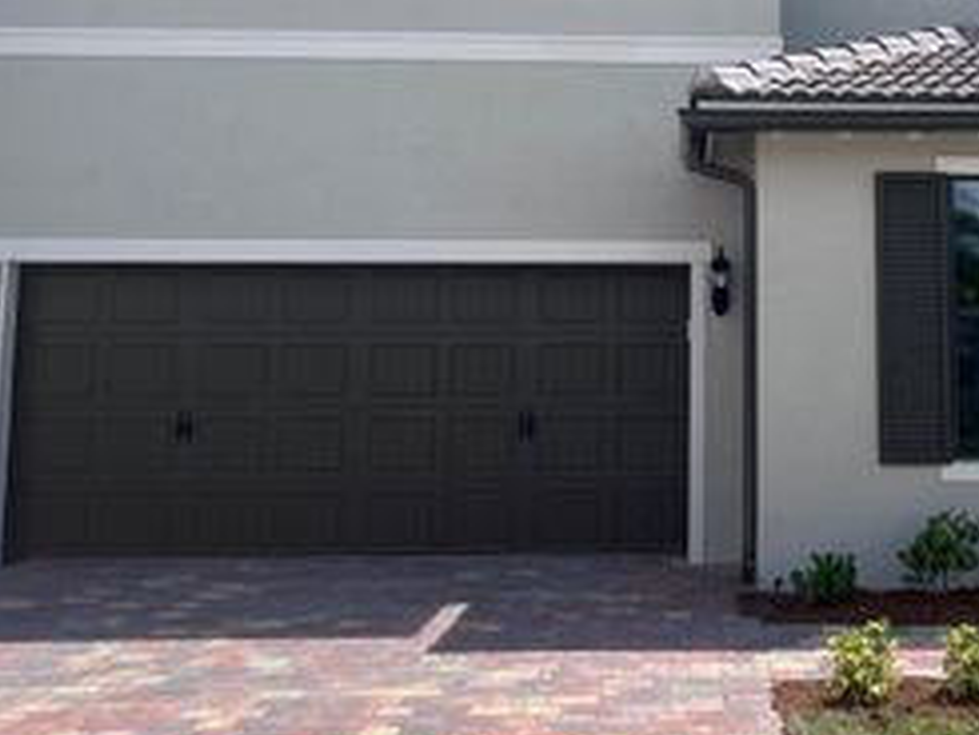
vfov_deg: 27.2
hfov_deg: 35.4
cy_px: 202
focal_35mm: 53
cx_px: 731
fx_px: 1500
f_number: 1.5
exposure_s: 1/4115
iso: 50
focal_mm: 5.7
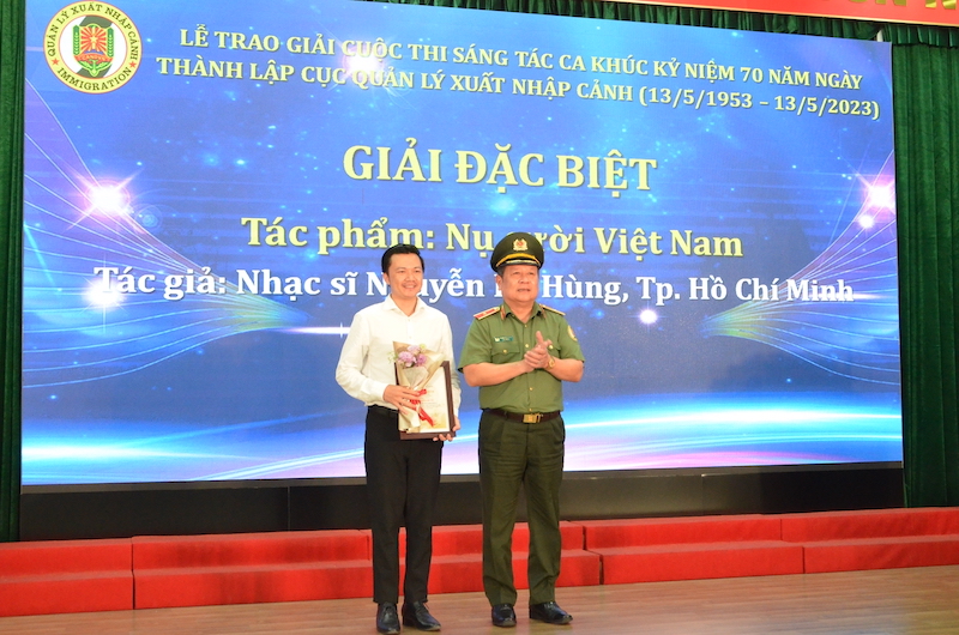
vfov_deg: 26.4
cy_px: 318
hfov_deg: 39.0
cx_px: 480
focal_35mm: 51
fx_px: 1356
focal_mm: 34
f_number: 5.6
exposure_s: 1/125
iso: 4000
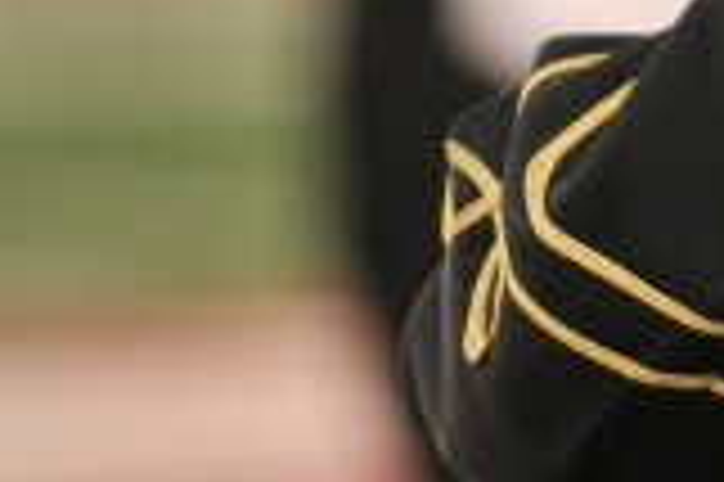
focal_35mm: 1489
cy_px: -155
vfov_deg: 0.9
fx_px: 29915
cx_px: 1574
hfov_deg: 1.4
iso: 200
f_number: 2.8
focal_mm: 200
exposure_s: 1/500
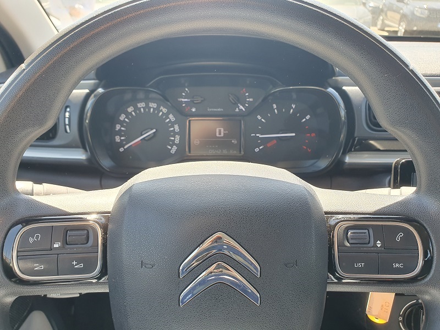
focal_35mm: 26
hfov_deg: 67.3
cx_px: 220
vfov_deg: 53.1
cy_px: 165
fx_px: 330
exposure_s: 1/135
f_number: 2.4
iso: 50
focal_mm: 4.32
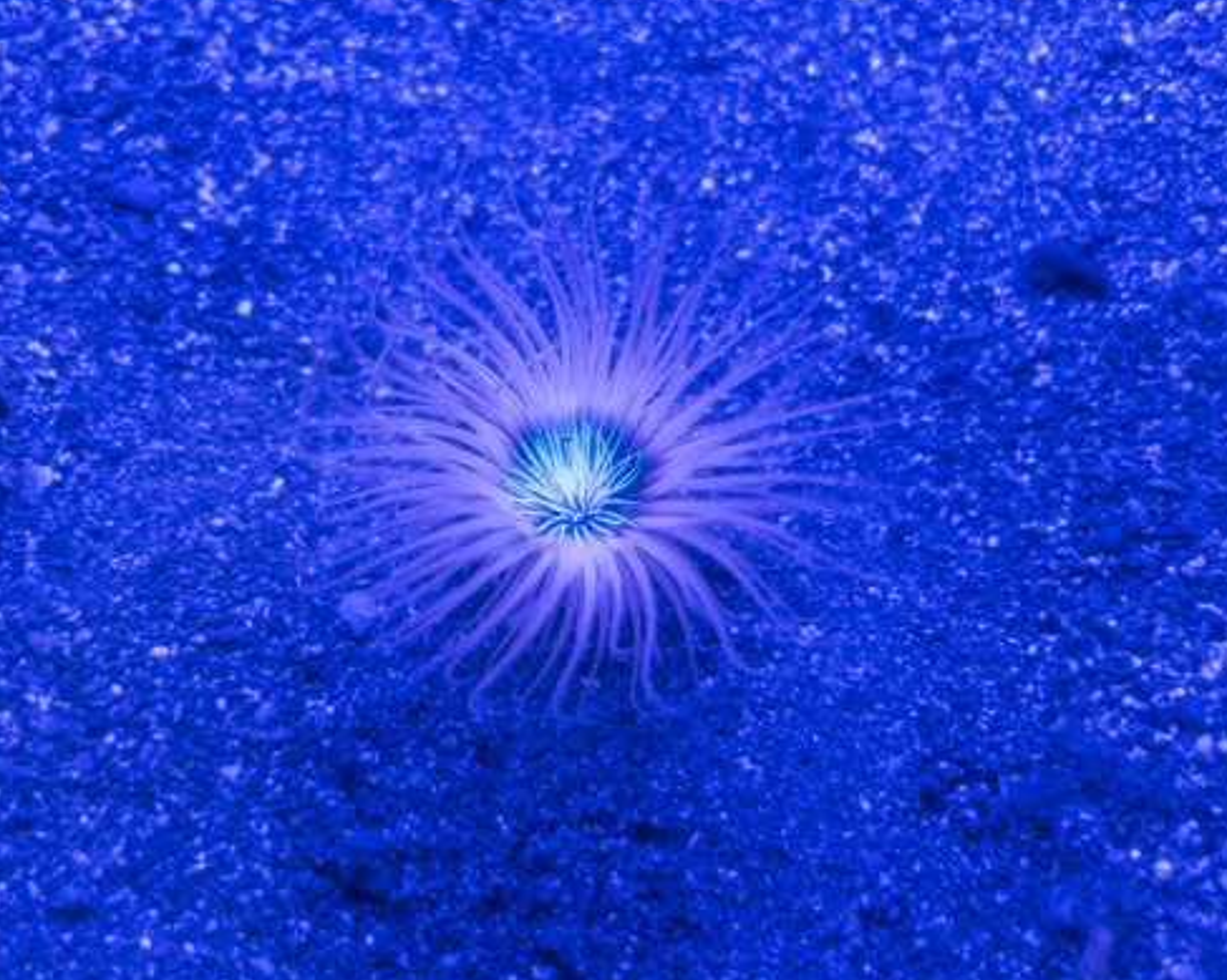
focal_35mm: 59
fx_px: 2141
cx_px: 481
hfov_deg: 31.9
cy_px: 476
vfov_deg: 25.8
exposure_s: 1/10
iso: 400
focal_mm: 50
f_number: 1.4
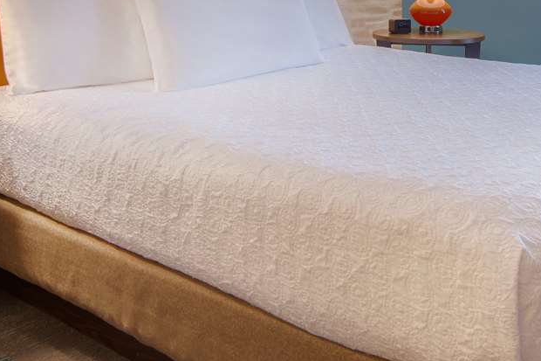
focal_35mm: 47
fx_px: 709
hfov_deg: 41.4
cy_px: 3
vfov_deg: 27.0
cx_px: 343
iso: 250
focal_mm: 13
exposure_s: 1/50
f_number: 7.1
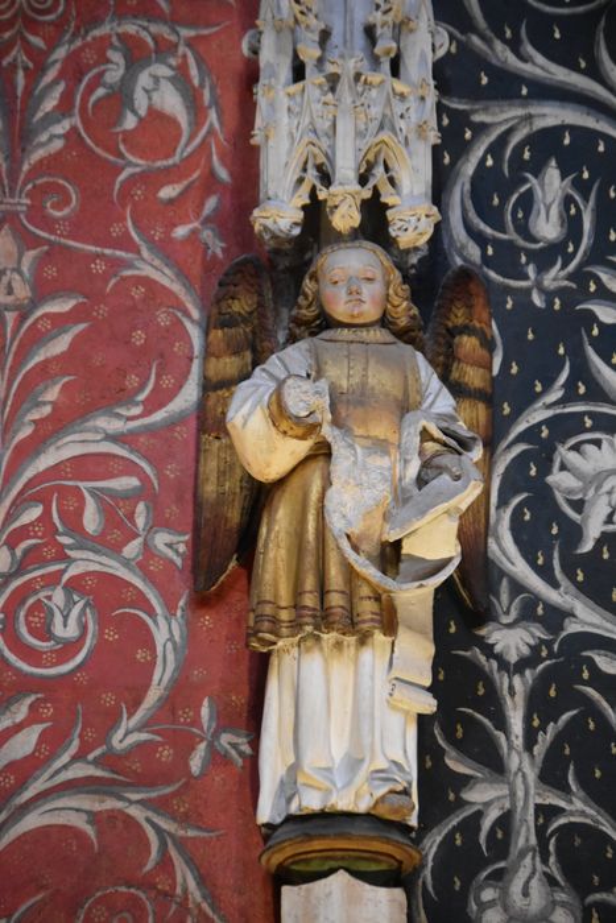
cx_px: 308
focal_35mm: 142
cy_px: 462
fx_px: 3655
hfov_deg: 9.6
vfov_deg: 14.4
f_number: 4.5
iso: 4500
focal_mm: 95
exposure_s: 1/125
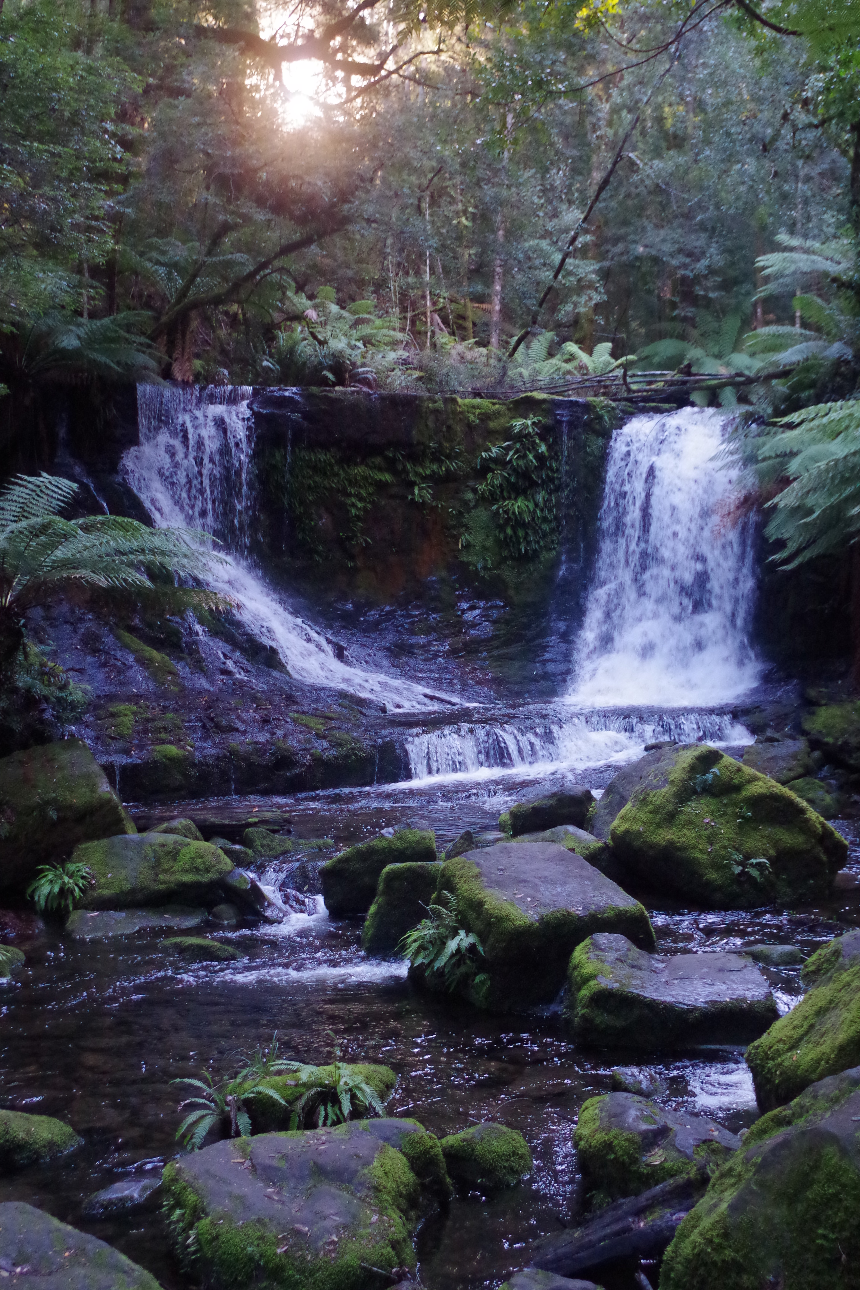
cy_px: 645
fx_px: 1505
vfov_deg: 46.4
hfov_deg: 31.9
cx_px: 430
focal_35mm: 42
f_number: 4.5
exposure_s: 1/60
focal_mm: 28.13
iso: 3200
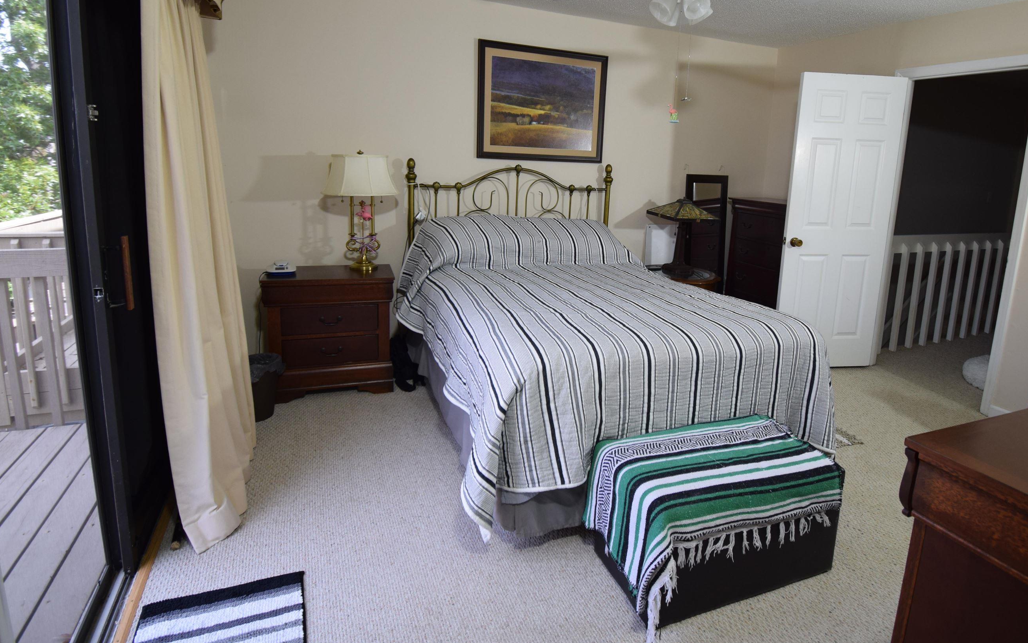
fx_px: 504
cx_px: 547
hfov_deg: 91.0
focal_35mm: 18
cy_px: 257
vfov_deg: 64.4
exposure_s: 1/125
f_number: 5.6
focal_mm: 10
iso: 400
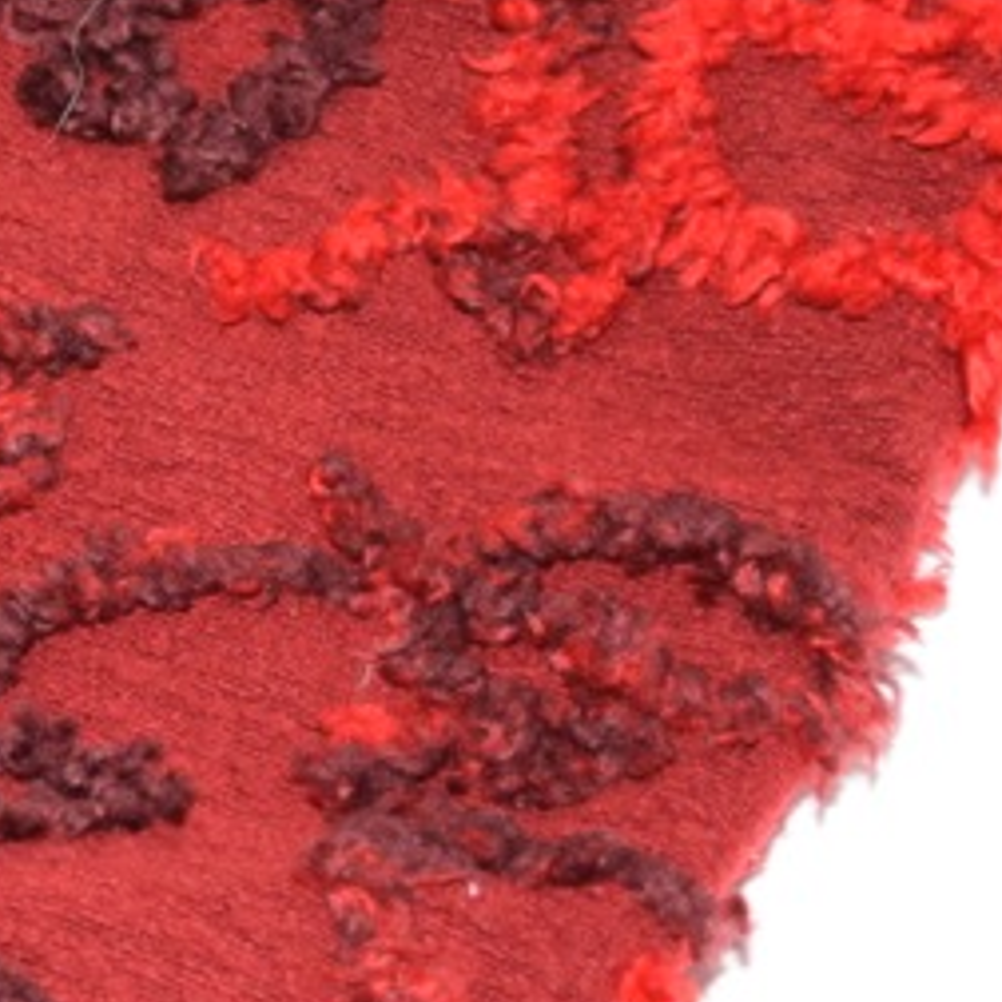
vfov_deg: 8.7
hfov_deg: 8.4
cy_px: 320
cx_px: -553
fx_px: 6615
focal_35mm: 202
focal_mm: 40
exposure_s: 1/60
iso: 1400
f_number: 5
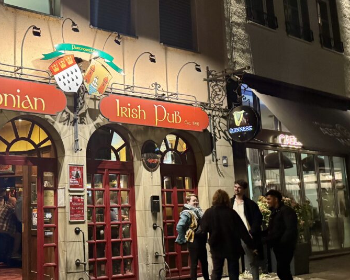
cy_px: 132
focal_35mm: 42
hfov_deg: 41.7
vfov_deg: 35.7
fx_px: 435
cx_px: 65
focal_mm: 6.76
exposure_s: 1/50
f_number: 1.78
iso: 500
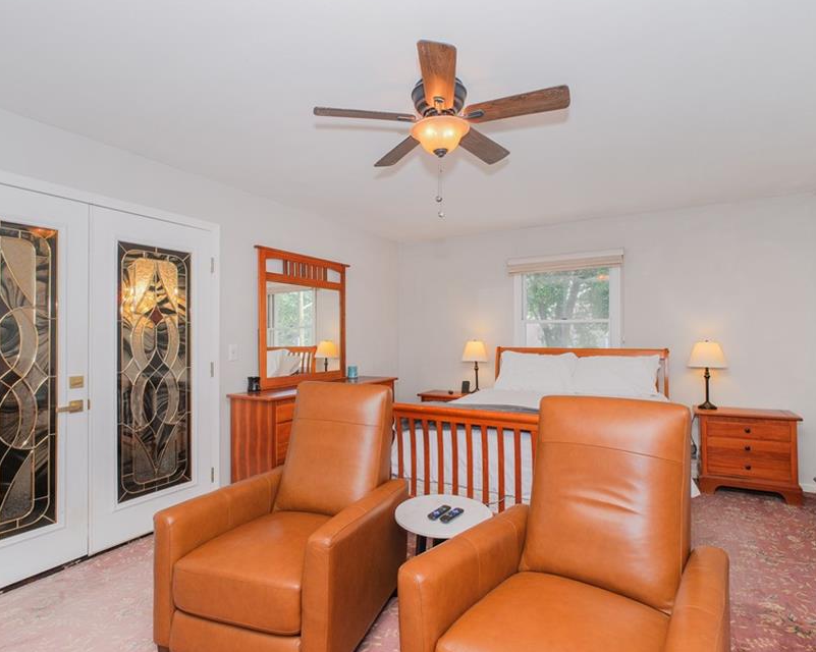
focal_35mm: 18
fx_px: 434
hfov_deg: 86.4
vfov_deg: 73.8
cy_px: 333
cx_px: 414
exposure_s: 1/60
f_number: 8
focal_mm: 10
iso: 400
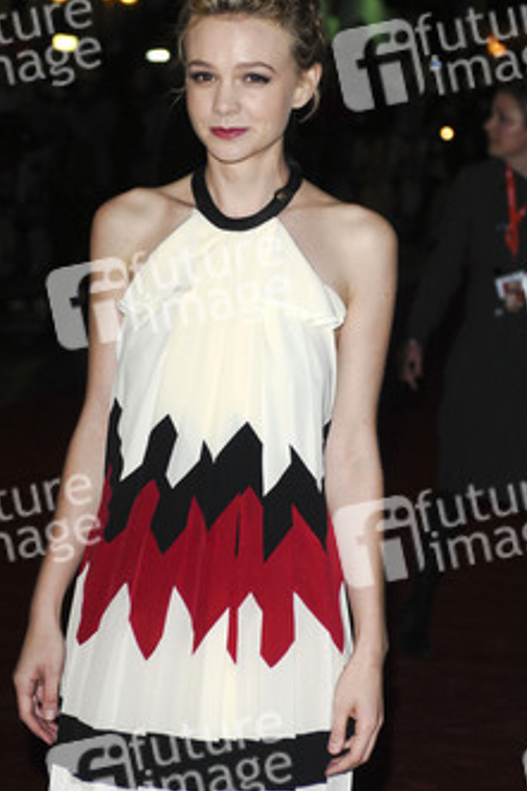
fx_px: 2585
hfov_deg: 11.6
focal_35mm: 118
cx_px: 240
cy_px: 412
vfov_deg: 17.4
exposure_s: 1/160
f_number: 4.5
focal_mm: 65
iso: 640
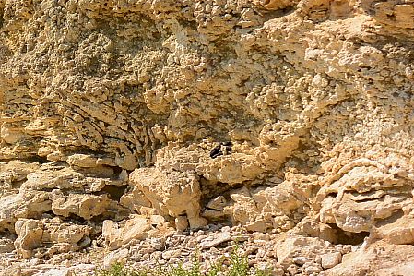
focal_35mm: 77
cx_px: -75
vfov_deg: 17.2
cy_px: -18
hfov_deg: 24.1
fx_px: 885
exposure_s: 1/1600
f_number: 5.6
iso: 160
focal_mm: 10
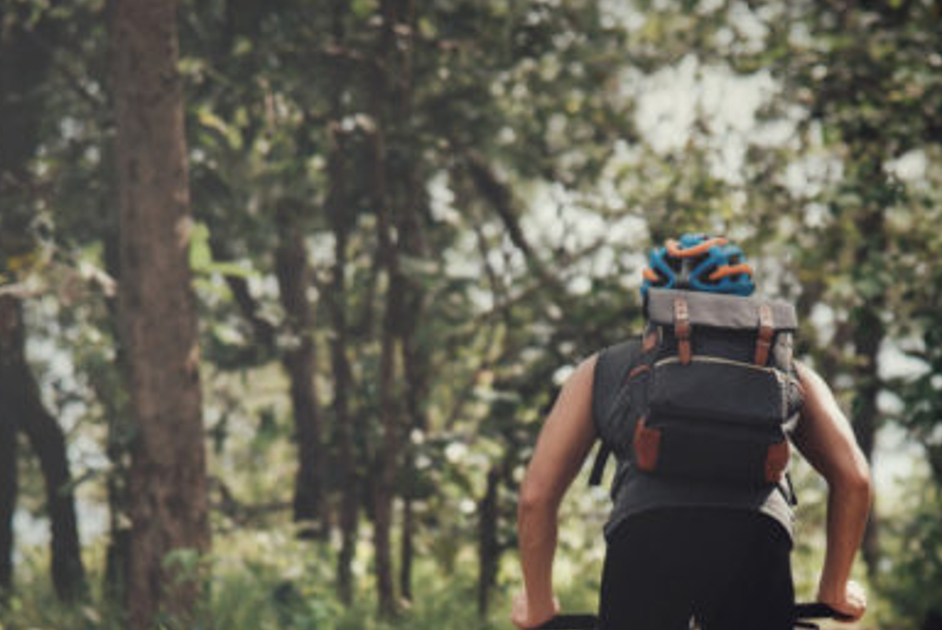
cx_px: 591
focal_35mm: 240
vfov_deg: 5.7
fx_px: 6287
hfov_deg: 8.6
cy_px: 621
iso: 200
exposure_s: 1/500
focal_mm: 120
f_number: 4
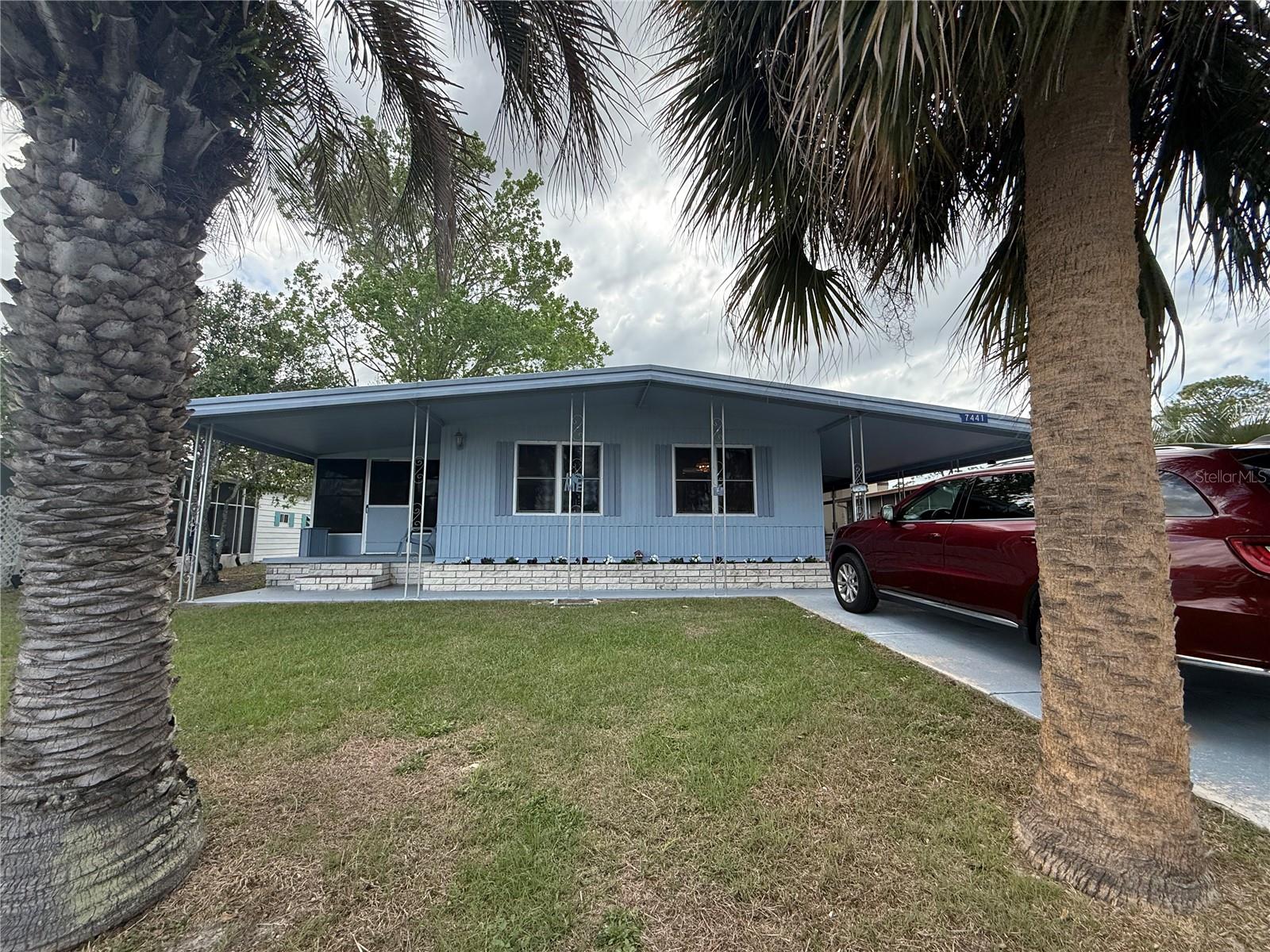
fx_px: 514
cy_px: 476
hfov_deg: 102.1
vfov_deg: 85.7
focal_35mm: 14
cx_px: 635
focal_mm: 2.22
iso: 64
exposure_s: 1/985
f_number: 2.2
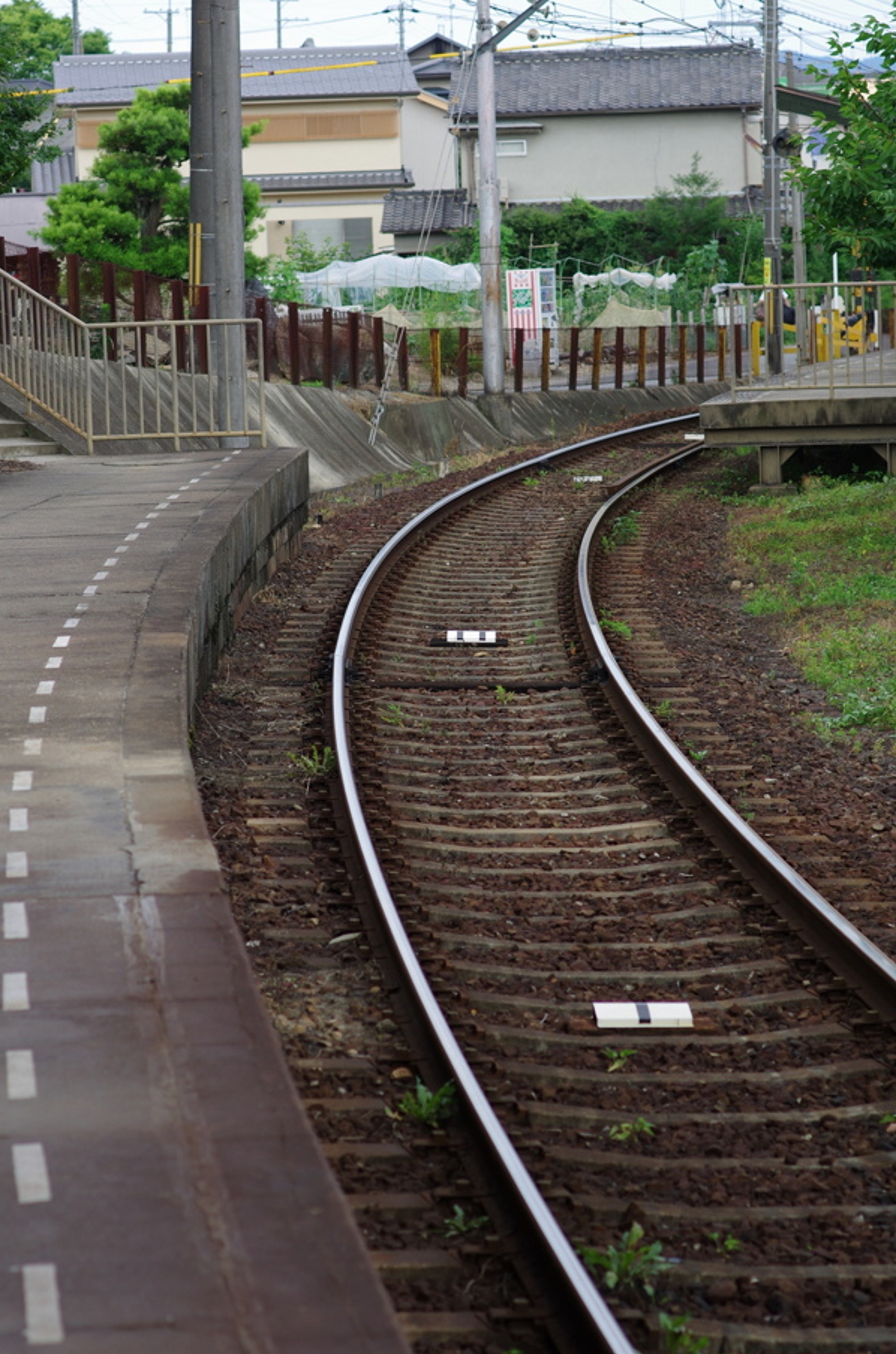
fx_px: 4466
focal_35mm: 119
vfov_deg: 17.2
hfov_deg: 11.5
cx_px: 475
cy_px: 661
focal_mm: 70
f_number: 4
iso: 100
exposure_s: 1/250
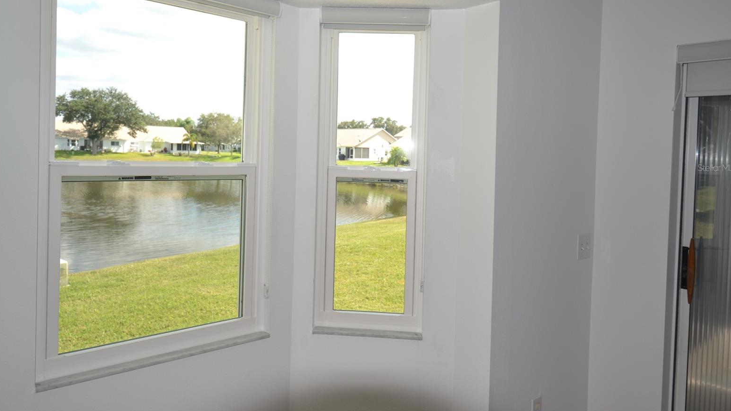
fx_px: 534
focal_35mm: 28
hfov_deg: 68.8
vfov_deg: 42.0
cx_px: 363
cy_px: 168
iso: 100
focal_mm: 17
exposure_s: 1/125
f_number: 4.2
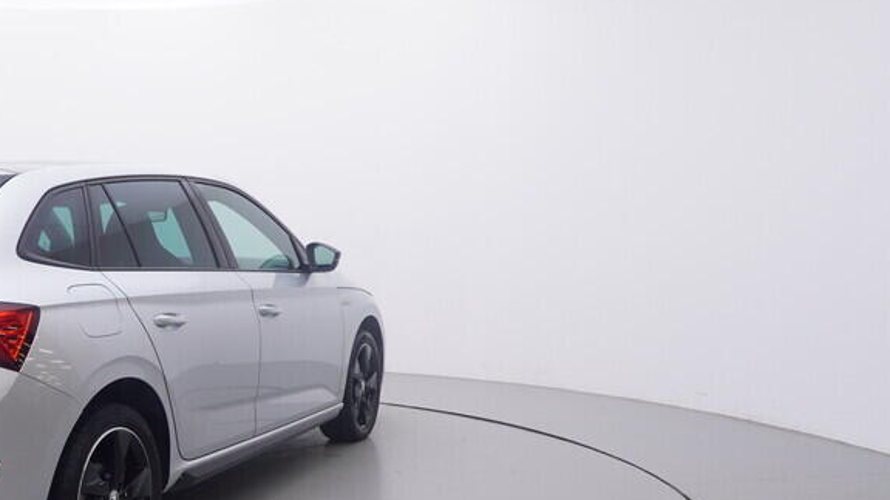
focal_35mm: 42
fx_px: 990
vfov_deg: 28.2
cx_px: 114
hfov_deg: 44.7
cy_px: 344
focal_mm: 15
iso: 200
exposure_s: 1/80
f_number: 5
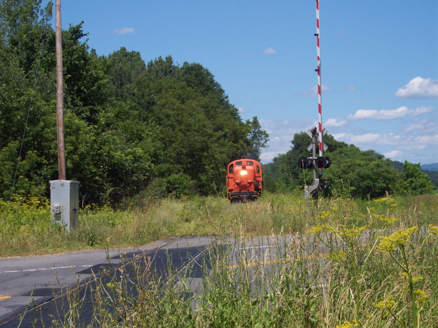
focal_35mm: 101
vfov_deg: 14.6
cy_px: 164
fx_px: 1278
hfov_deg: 19.5
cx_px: 219
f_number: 8
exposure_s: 1/350
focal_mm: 21.3
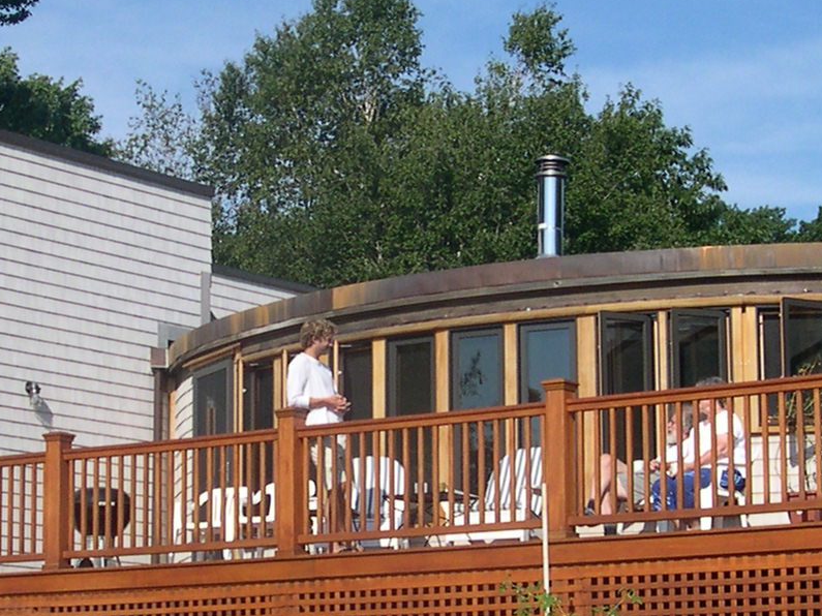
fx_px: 2374
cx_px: 331
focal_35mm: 100
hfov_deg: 19.6
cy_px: 361
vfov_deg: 14.8
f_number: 7.4
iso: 100
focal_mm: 7.5
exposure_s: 1/226
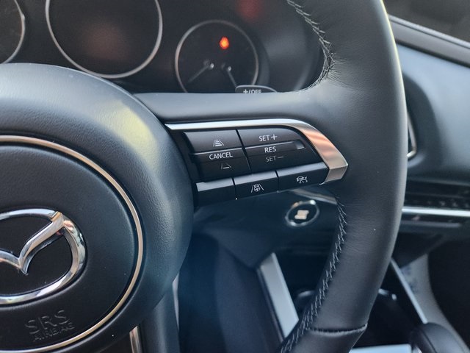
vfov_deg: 58.9
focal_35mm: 23
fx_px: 312
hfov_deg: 73.9
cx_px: 235
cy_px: 176
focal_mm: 5.4
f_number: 1.8
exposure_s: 1/24
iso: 640
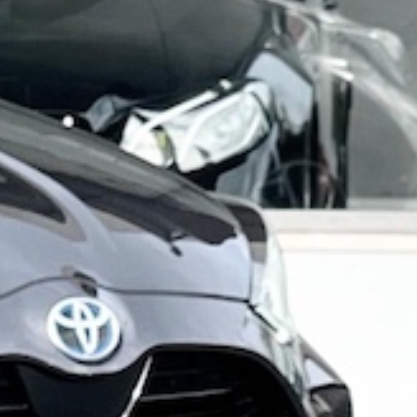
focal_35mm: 431
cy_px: 240
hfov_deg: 4.0
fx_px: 5874
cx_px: -790
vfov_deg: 4.1
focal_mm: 7.5
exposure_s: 1/475
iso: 32
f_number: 2.2
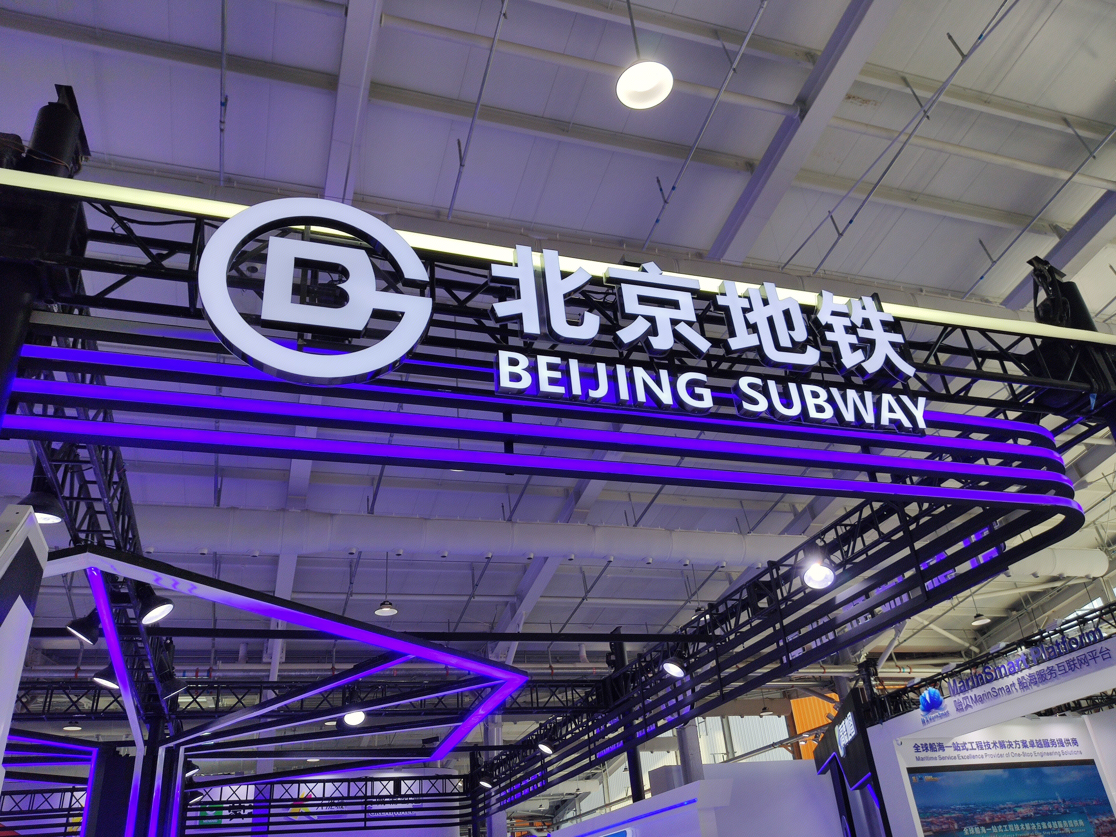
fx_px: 838
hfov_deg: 67.3
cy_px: 418
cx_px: 558
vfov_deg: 53.1
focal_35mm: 26
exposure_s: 1/574
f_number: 1.75
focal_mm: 4.75
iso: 112
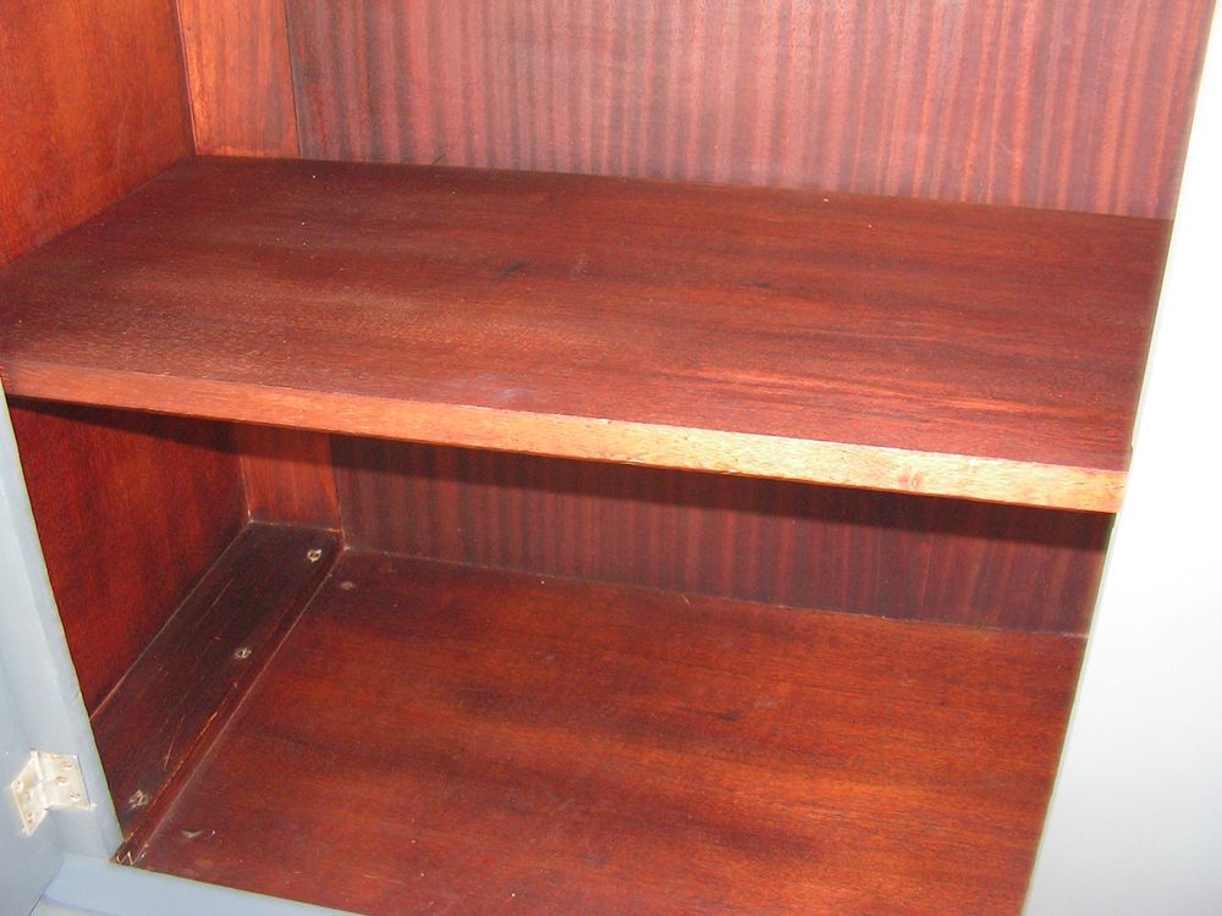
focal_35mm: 36
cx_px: 611
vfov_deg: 39.7
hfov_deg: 51.4
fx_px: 1271
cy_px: 458
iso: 200
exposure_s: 1/40
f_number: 3.2
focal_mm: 6
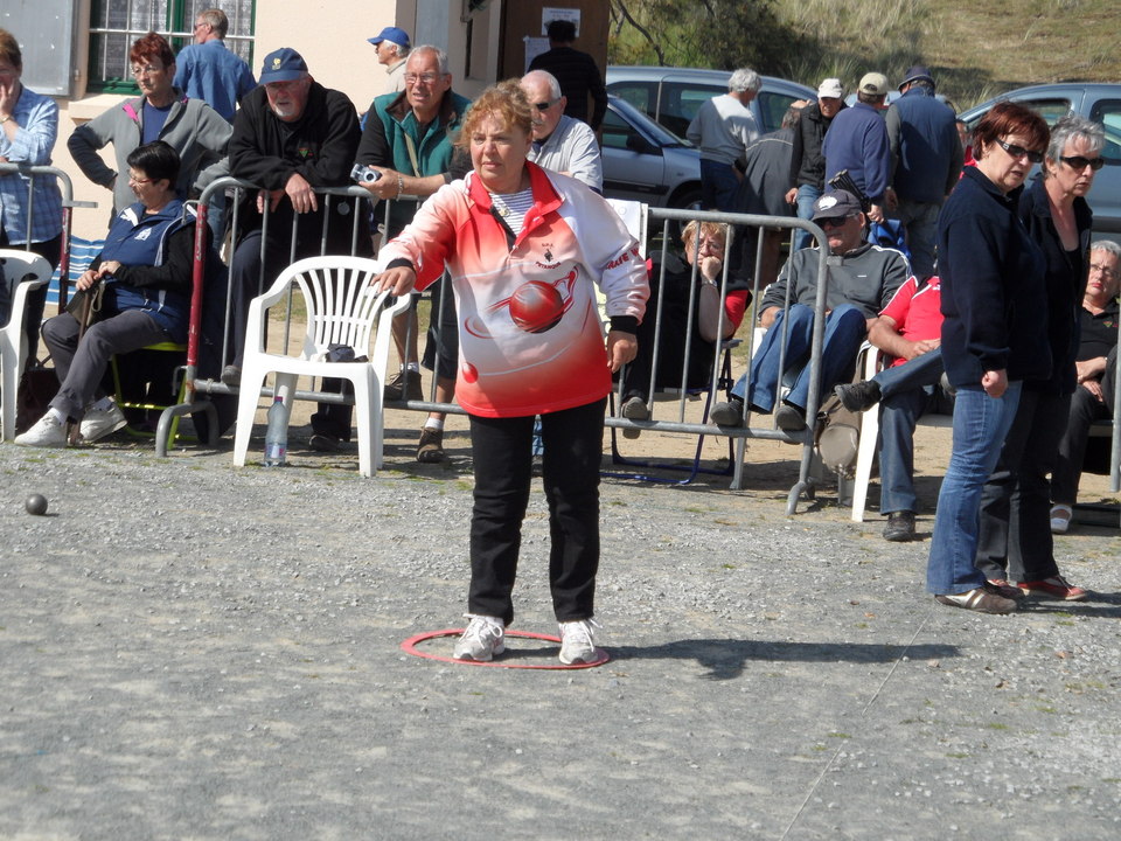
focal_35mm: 120
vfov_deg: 12.3
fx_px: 3886
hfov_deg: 16.4
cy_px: 420
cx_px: 560
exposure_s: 1/500
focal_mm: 20
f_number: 4.4
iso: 80
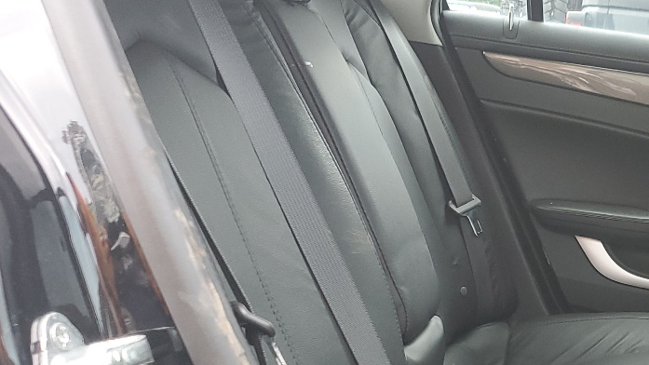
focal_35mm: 65
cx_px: 641
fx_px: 1119
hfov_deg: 30.2
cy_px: 300
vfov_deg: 18.3
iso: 64
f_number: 1.5
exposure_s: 1/120
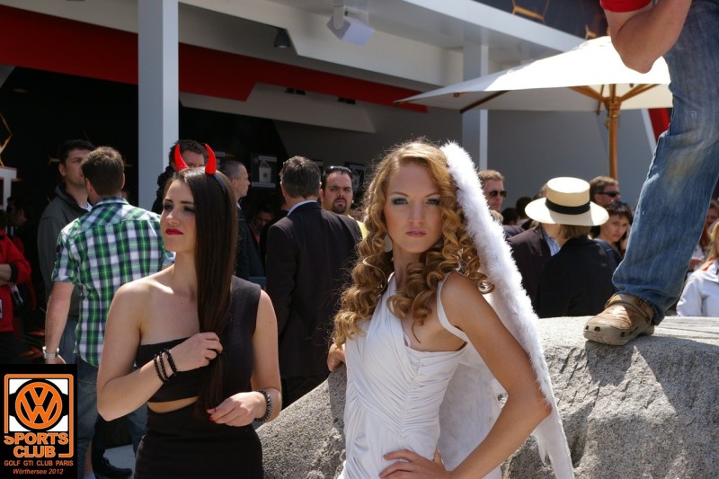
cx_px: 360
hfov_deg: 24.6
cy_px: 240
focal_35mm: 82
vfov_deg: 16.5
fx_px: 1647
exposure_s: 1/250
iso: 200
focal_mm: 55
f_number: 9.5
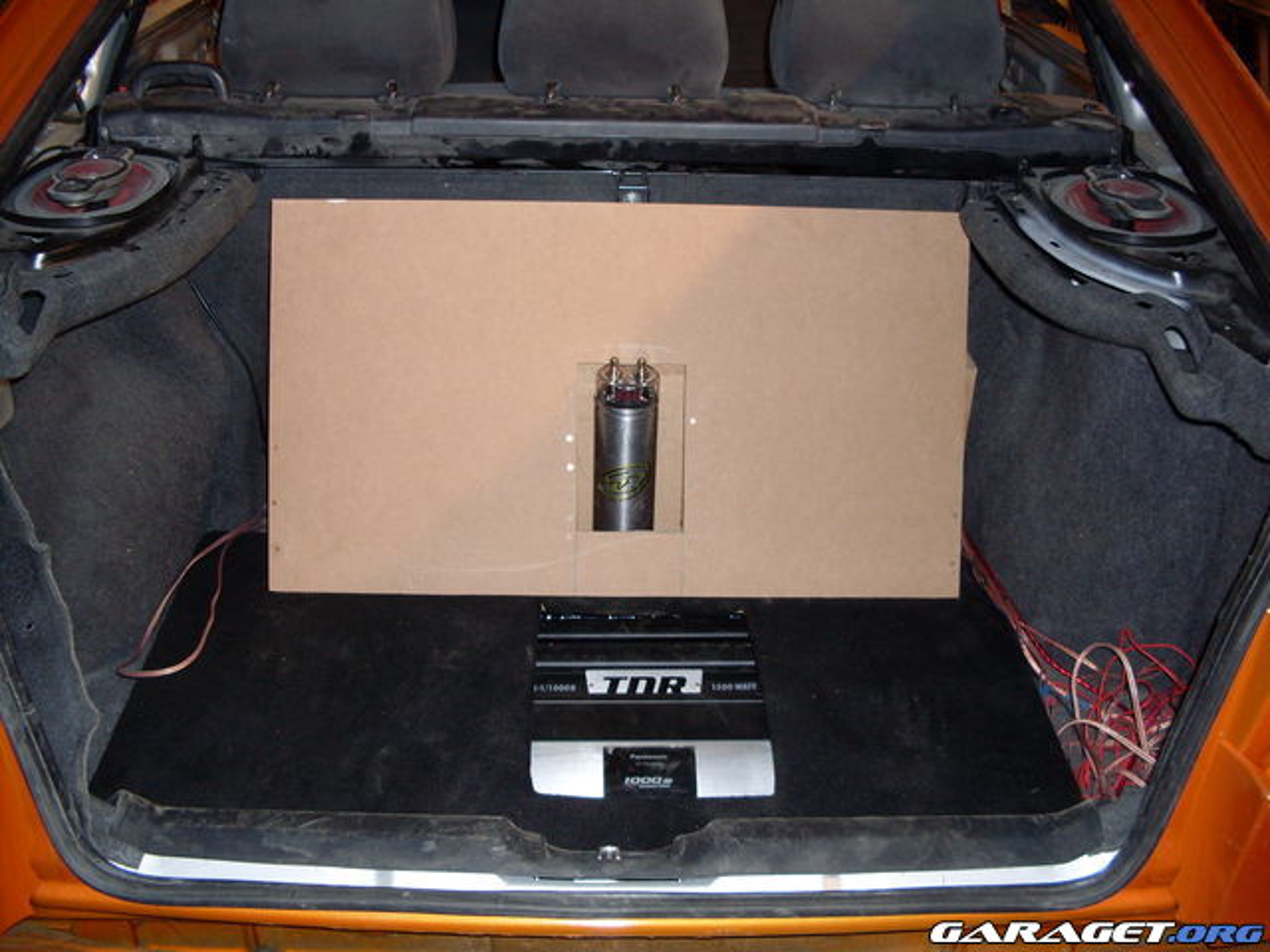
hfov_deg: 49.0
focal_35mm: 38
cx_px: 635
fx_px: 1394
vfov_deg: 37.7
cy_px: 476
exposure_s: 1/45
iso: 100
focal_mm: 6.3
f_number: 2.8
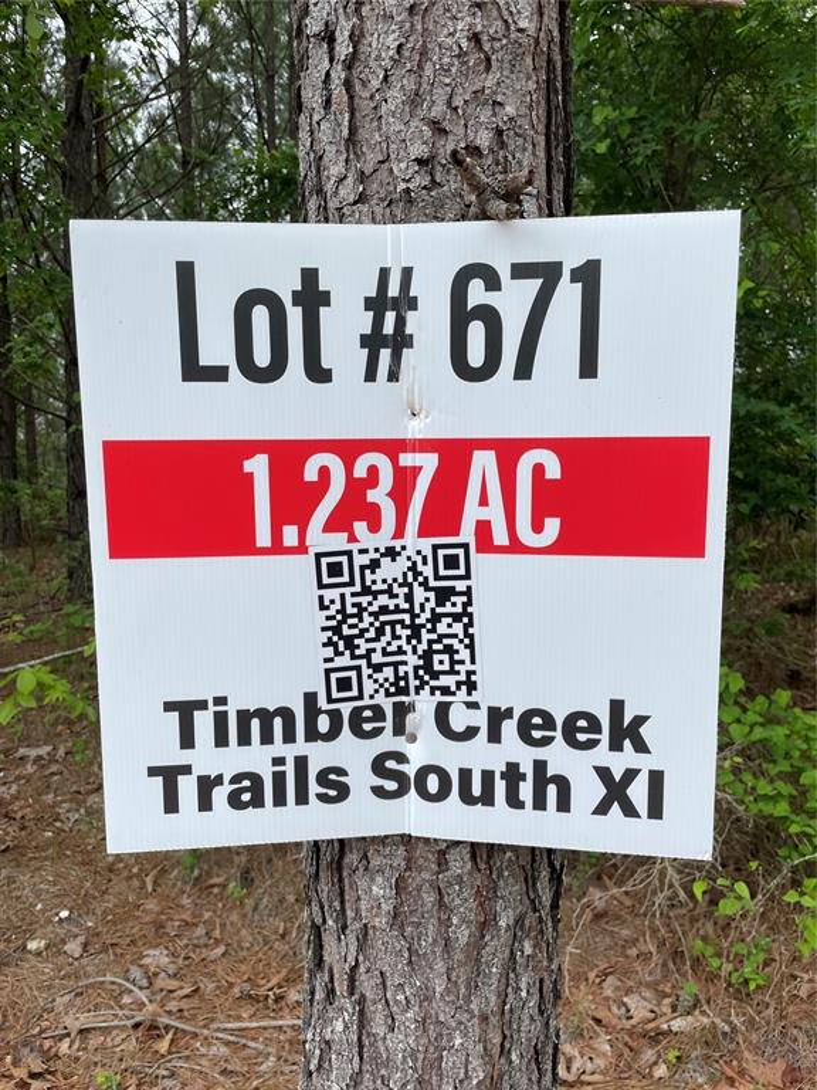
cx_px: 408
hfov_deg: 53.1
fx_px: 818
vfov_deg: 67.3
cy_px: 545
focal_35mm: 26
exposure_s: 1/1319
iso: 32
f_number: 1.6
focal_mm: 4.2
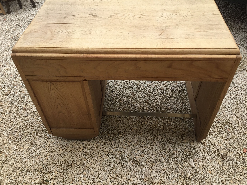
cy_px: 92
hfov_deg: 58.4
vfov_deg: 45.4
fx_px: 221
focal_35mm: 31
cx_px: 124
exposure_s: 1/374
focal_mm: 3.3
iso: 25
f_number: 2.4
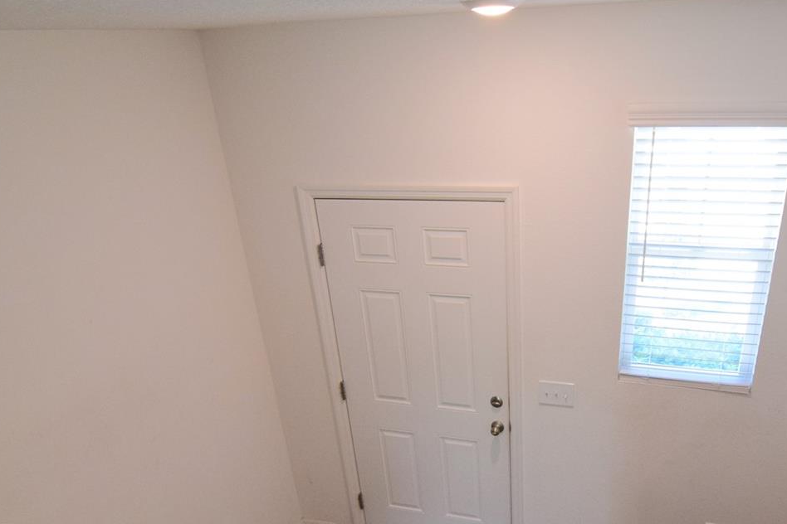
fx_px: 609
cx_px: 479
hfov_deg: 65.0
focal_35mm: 28
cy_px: 409
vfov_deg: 44.7
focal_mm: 11
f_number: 8
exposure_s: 1/60
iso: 1400
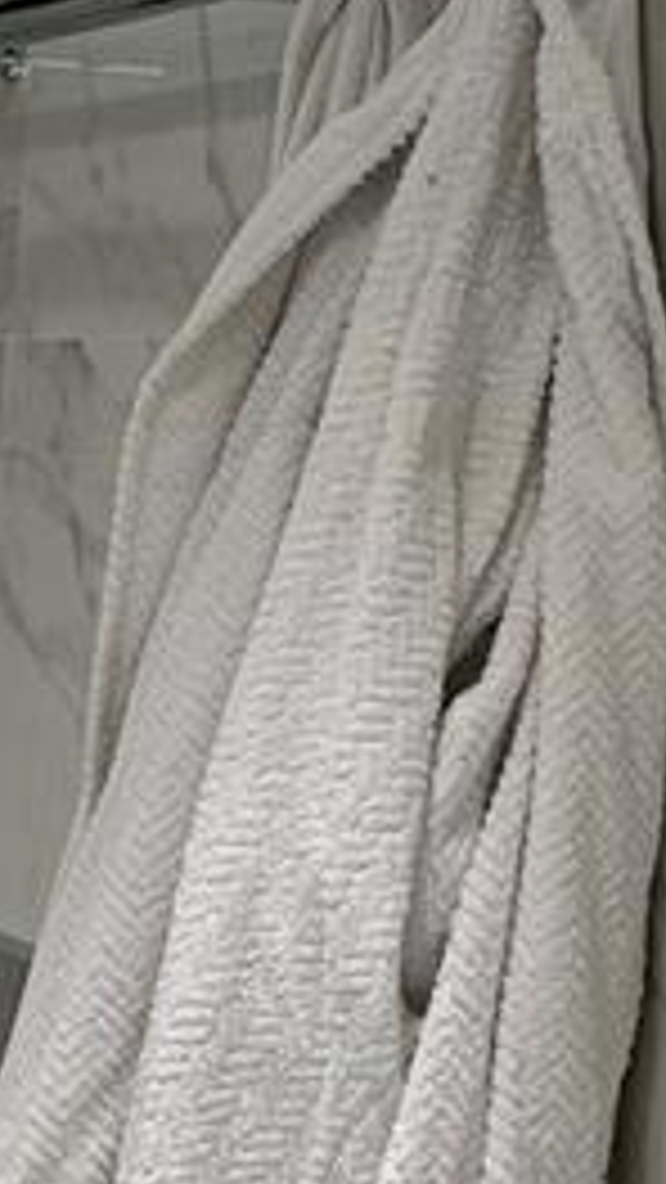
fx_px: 4049
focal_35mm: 129
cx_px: -680
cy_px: 1085
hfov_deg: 8.9
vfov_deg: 16.4
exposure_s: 1/200
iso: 40
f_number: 1.6
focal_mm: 5.1
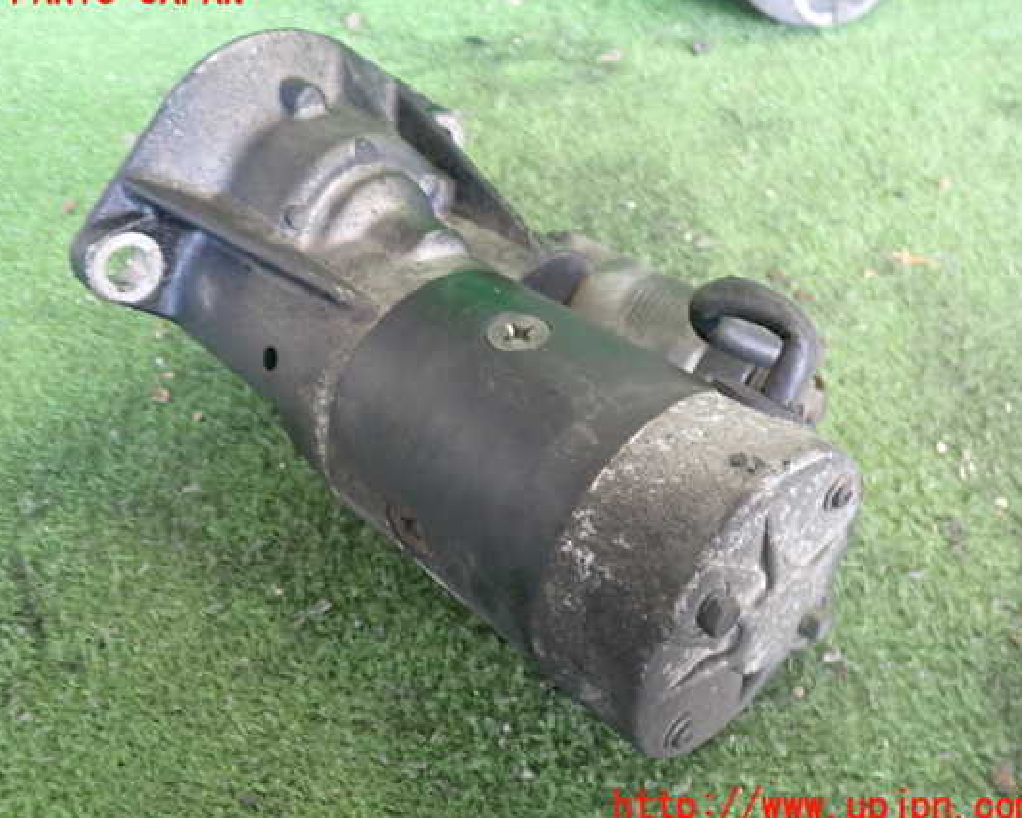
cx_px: 471
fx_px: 999
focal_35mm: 33
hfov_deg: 54.1
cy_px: 399
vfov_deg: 44.6
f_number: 2.3
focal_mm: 5.4
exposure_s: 1/30
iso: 500
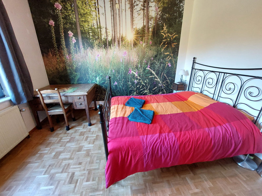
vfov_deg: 89.9
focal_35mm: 13
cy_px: 98
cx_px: 131
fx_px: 98
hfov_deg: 106.2
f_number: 2.2
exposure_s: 1/33
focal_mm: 1.74
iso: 400
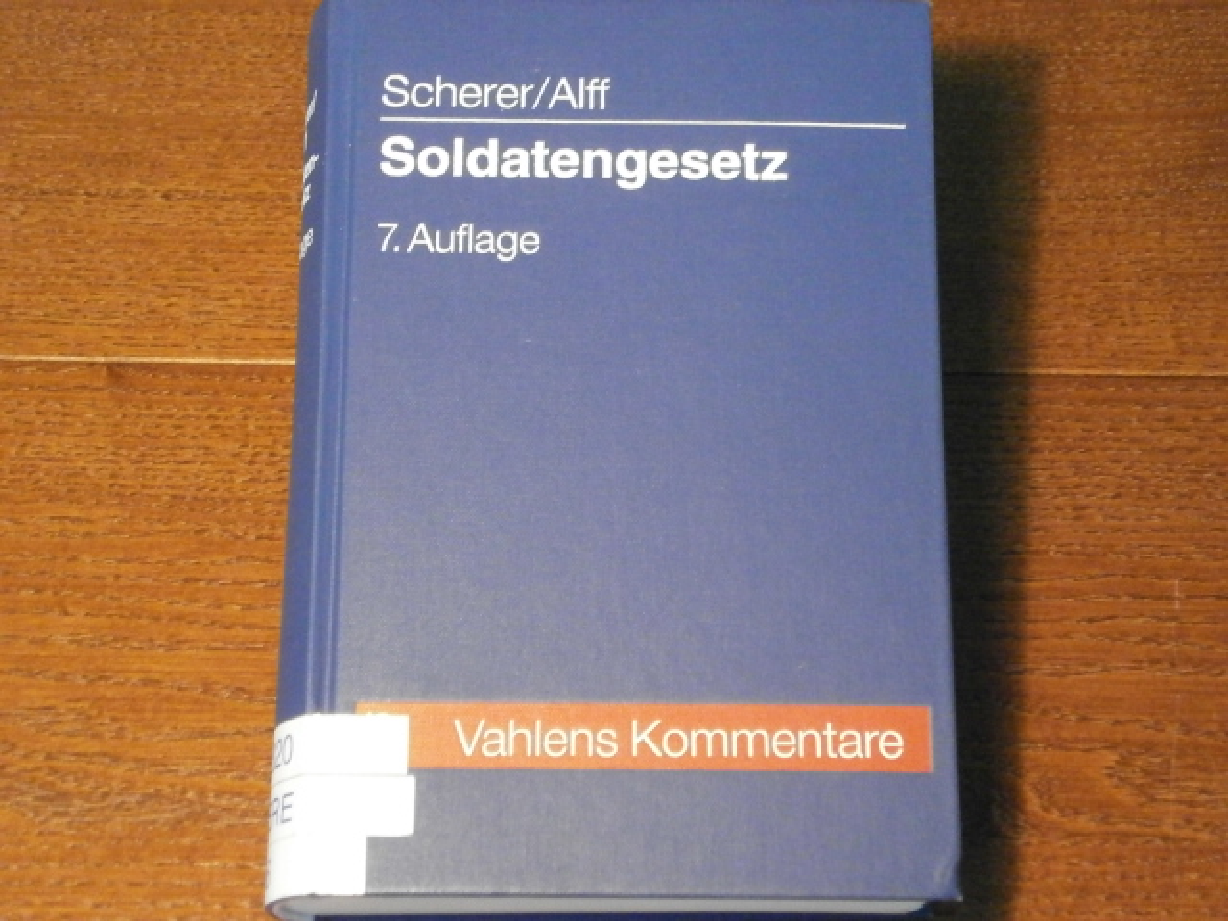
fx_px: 2696
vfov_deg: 19.4
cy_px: 460
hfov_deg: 25.7
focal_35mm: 76
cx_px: 614
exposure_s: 1/20
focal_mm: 13.4
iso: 800
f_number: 5.2
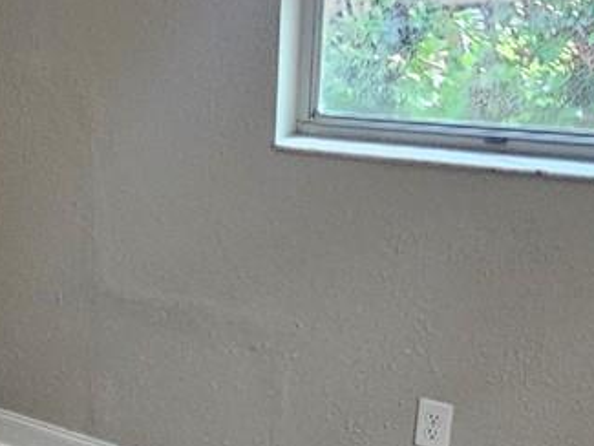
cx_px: -84
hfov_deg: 27.3
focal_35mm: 64
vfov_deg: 22.6
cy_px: 356
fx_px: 1099
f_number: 2.2
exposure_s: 1/60
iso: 400
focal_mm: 2.2
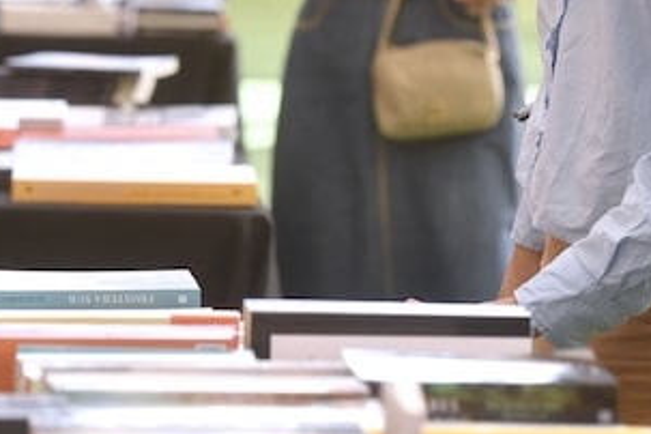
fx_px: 6564
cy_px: 44
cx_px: 165
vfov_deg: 3.8
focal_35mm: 363
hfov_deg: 5.7
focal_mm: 110
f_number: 3.5
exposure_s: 1/1000
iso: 640
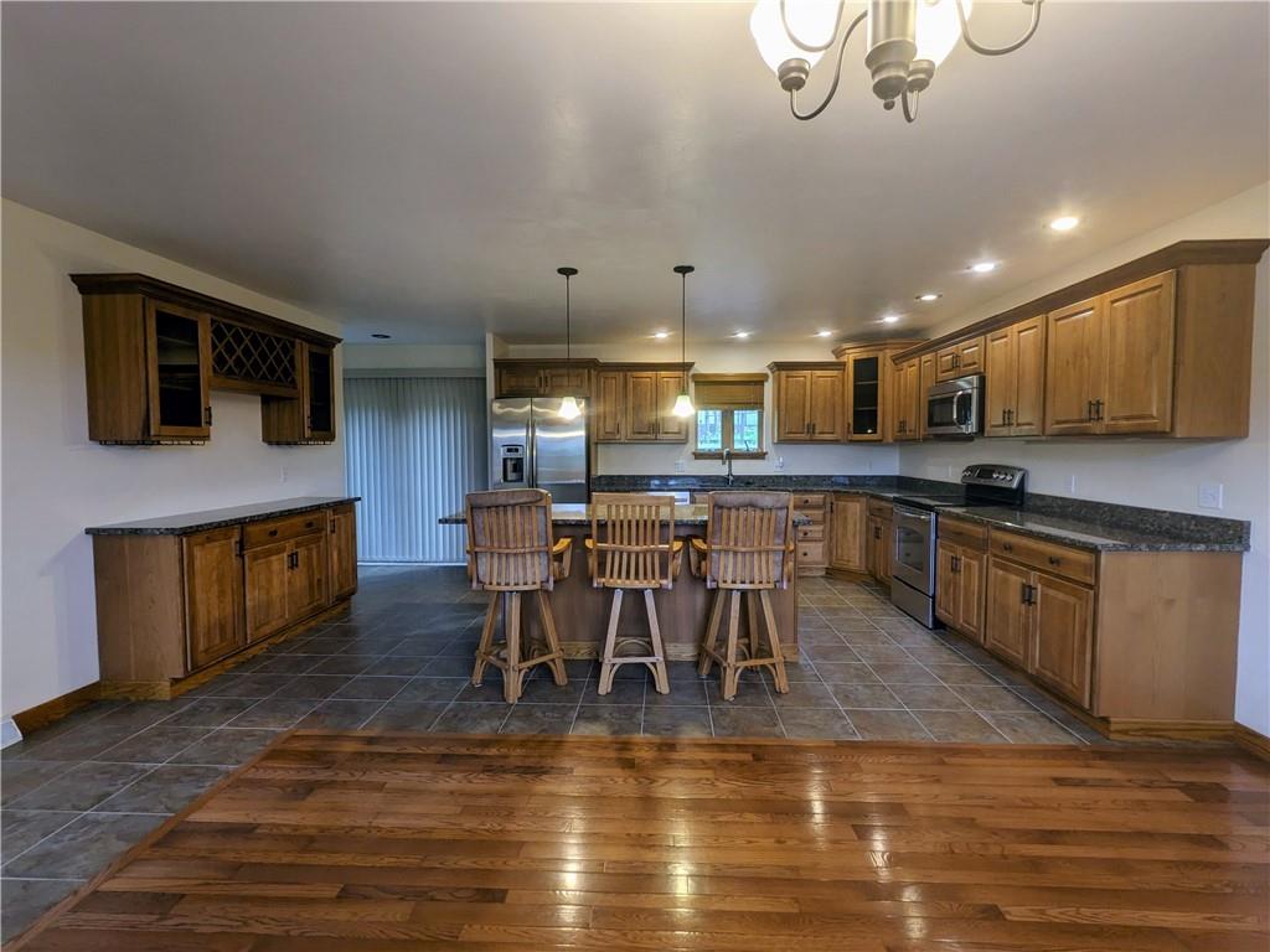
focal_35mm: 16
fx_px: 587
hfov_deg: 94.5
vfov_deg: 78.1
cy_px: 476
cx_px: 635
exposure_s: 1/24
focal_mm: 2.22
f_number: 2.2
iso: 45
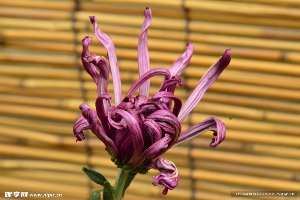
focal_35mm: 450
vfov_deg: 3.1
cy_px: 100
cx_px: 150
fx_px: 3747
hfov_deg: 4.6
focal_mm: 300
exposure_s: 1/50
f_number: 18
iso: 6400
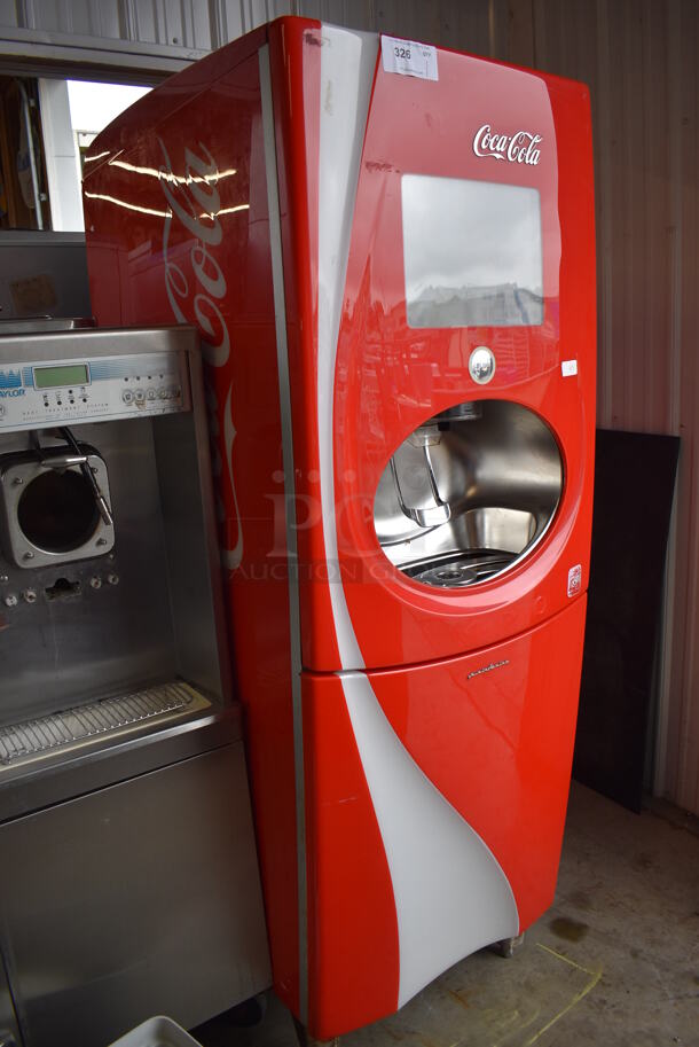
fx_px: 785
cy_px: 524
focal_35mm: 27
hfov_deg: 48.0
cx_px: 350
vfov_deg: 67.3
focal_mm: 18
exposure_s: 1/250
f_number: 4
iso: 400
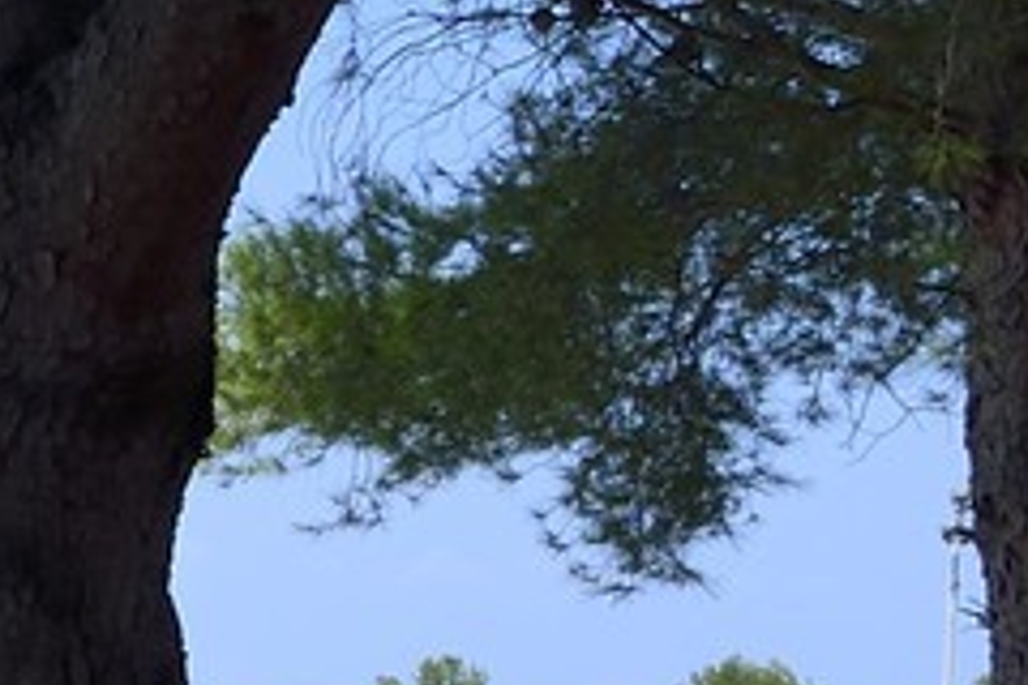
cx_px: -2107
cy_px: 1310
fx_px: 5140
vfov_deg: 7.4
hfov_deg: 9.1
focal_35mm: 180
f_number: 11
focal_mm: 27
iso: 200
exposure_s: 1/250
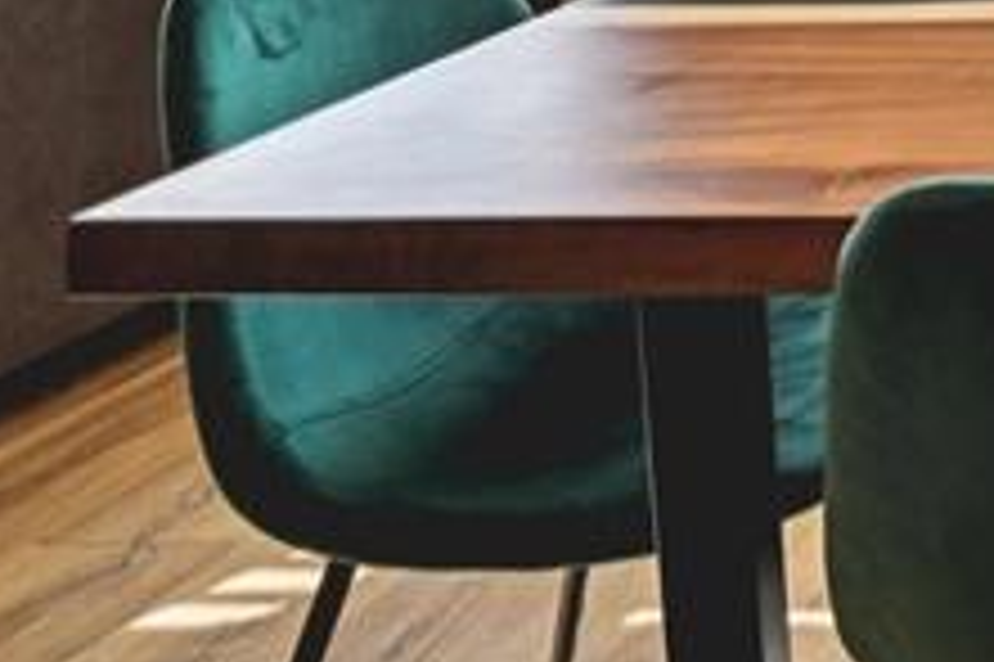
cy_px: -567
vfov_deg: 16.9
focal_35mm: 65
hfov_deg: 20.4
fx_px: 1793
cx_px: 1849
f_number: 11
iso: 200
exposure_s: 1/15
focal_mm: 14
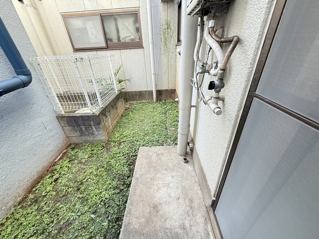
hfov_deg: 102.1
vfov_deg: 85.7
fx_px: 129
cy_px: 120
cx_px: 160
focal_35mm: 14
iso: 250
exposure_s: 1/99
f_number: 2.2
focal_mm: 2.22
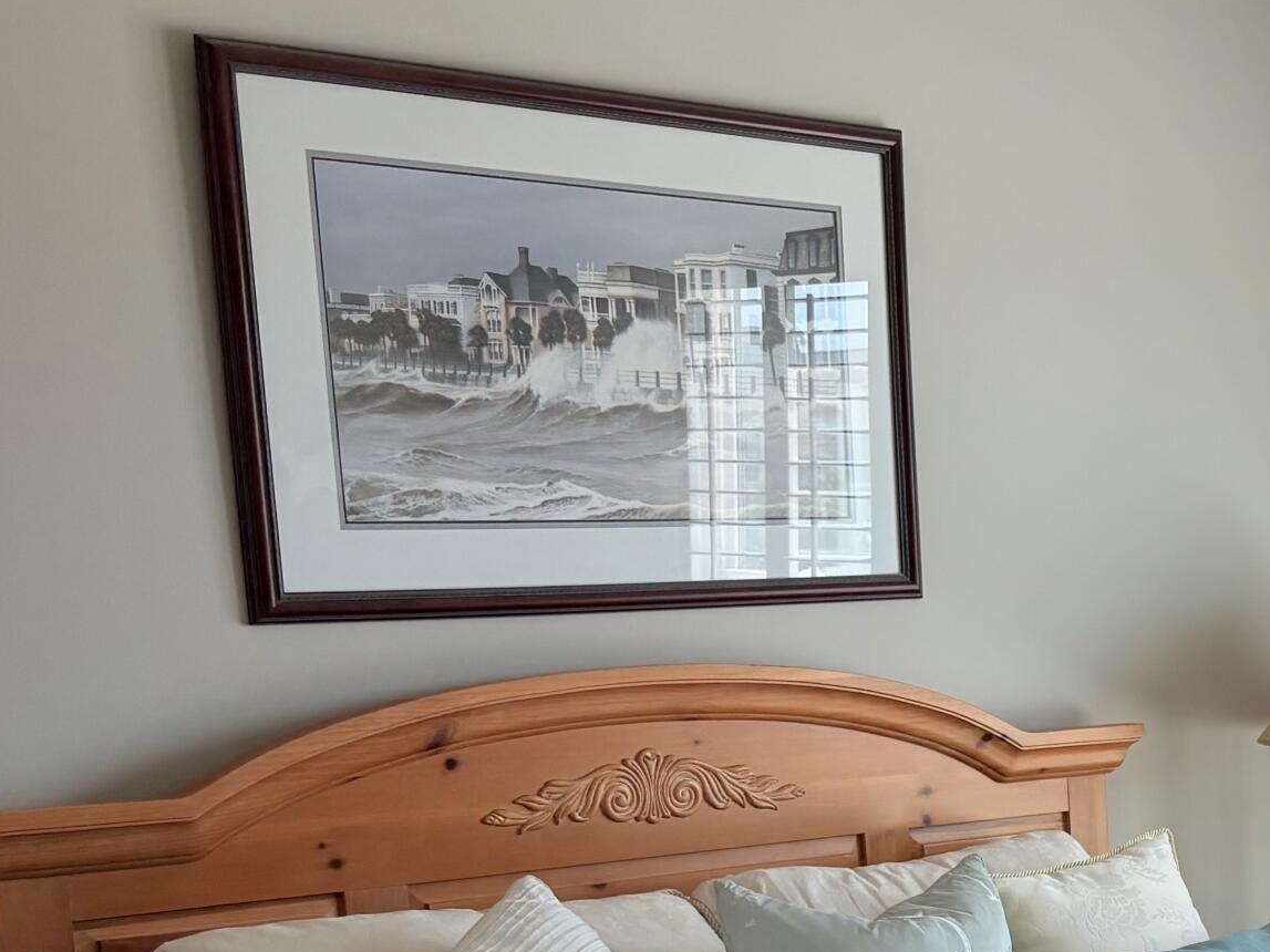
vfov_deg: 20.9
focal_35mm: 68
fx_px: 2495
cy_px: 954
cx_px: 1617
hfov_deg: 25.0
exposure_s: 1/334
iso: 64
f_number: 1.6
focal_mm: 5.96
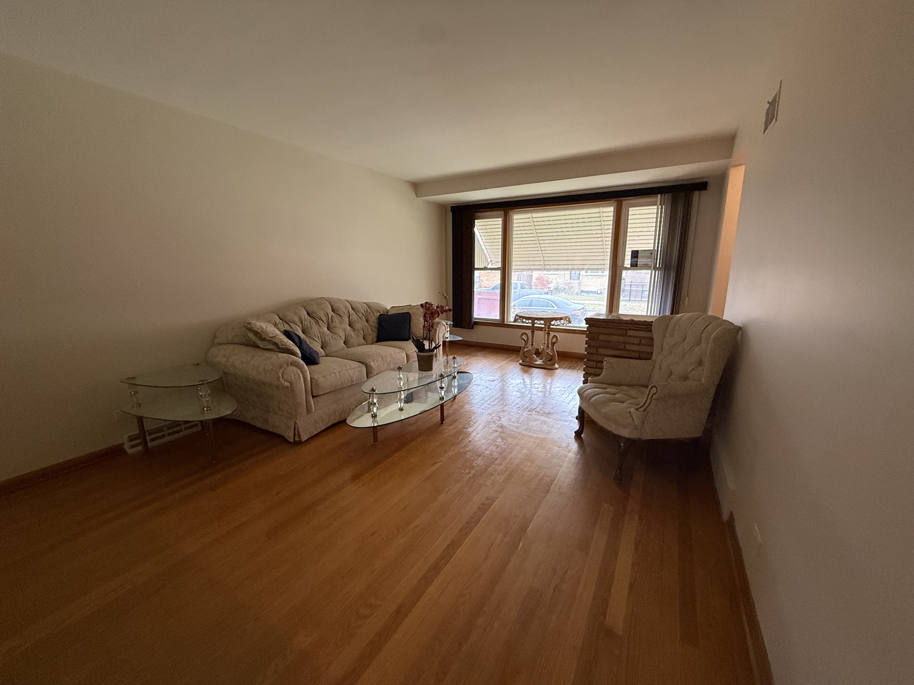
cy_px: 342
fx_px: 370
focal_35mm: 14
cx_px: 457
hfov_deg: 102.1
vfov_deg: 85.7
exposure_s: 1/60
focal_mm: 2.22
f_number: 2.2
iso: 320
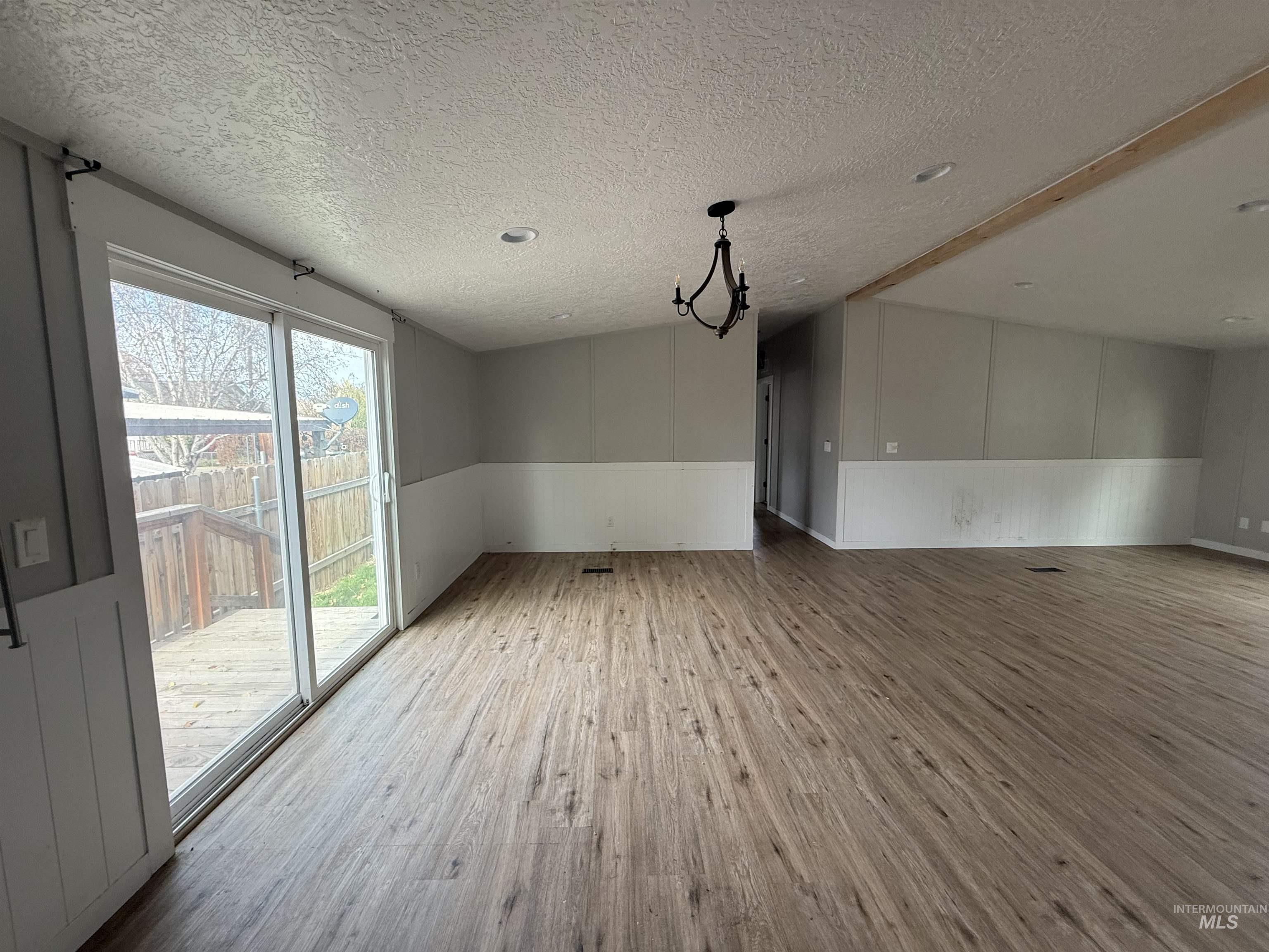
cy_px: 476
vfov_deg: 85.7
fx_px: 513
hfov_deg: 102.1
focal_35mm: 14
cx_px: 634
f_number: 2.2
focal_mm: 2.22
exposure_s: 1/99
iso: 125
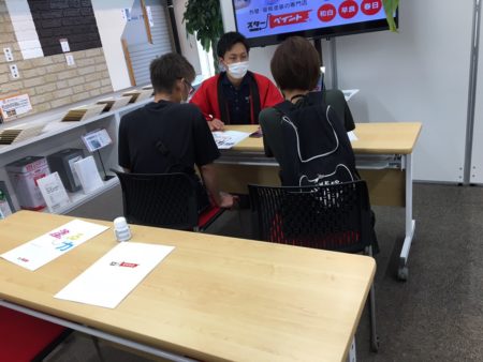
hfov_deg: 61.6
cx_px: 242
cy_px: 181
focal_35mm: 29
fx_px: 405
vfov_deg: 48.3
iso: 32
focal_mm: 4.15
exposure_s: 1/40
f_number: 2.2
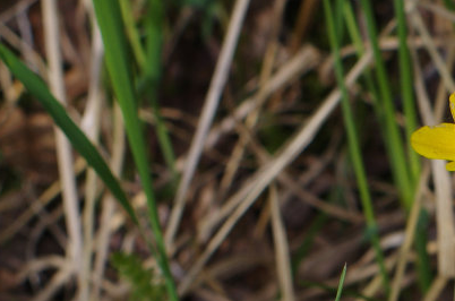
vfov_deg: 6.4
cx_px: 709
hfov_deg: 9.6
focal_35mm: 209
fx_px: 2635
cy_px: 490
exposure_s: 1/250
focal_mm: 35
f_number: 5.6
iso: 100
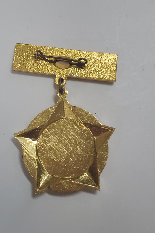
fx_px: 459
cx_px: 68
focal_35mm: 71
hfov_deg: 19.2
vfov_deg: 28.5
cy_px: 116
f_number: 1.95
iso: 500
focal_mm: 5.52
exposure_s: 1/33
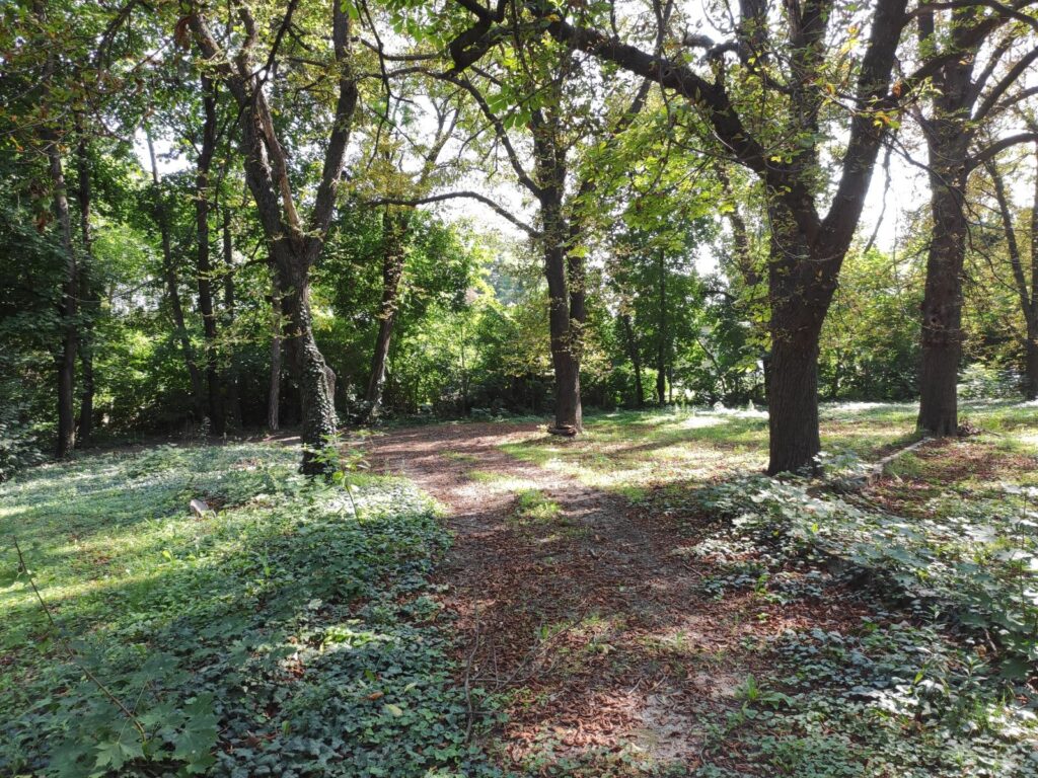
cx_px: 519
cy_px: 389
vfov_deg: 54.9
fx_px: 750
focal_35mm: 25
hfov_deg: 69.4
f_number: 1.79
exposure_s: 1/102
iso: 112
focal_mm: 4.74
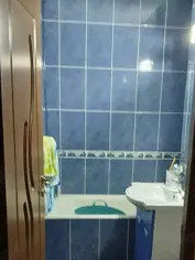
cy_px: 193
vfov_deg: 41.8
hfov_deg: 32.7
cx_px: 120
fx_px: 330
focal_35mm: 44
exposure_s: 1/20
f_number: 1.8
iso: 500
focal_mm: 3.98
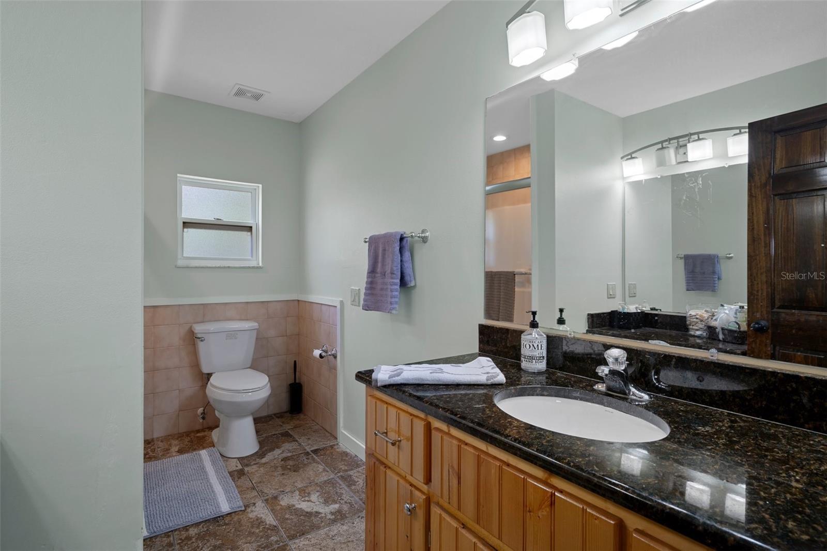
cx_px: 414
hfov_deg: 93.3
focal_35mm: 17
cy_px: 276
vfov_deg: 70.4
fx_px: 390
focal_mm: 17
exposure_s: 1/3
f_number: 9
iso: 320
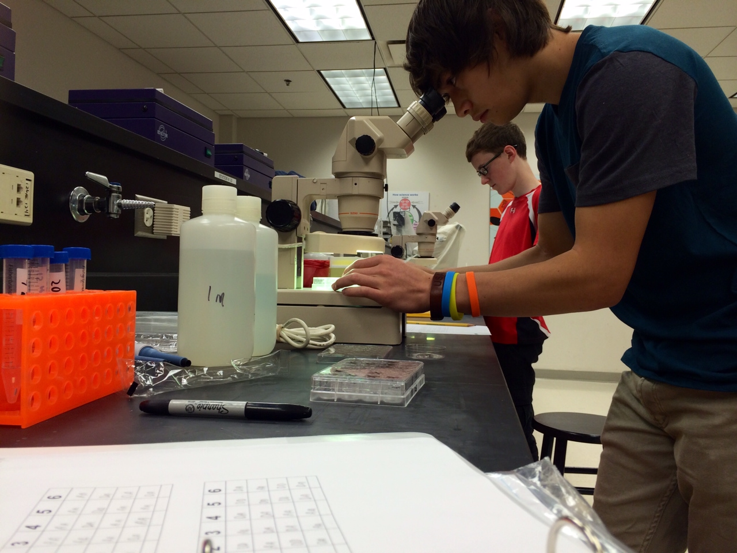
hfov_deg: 60.0
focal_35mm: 30
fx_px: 639
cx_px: 368
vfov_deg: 46.8
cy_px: 276
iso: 40
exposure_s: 1/60
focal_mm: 4.12
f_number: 2.2
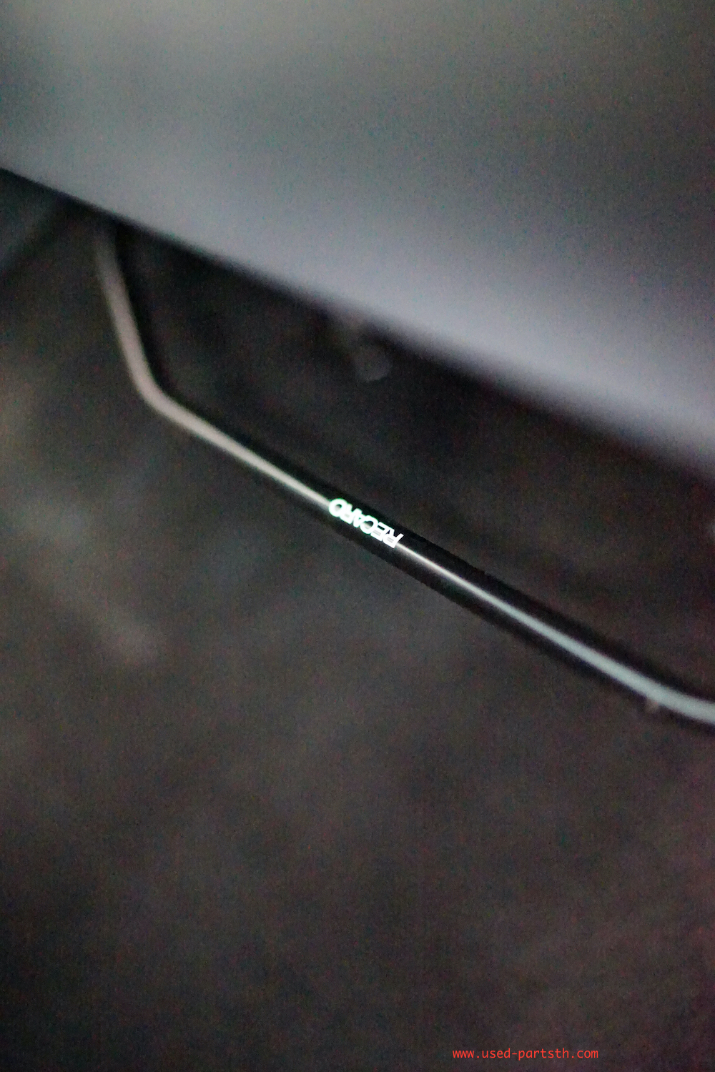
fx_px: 1043
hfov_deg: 37.9
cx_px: 358
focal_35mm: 35
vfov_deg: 54.4
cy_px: 536
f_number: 1.4
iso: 25600
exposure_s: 1/30
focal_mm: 35
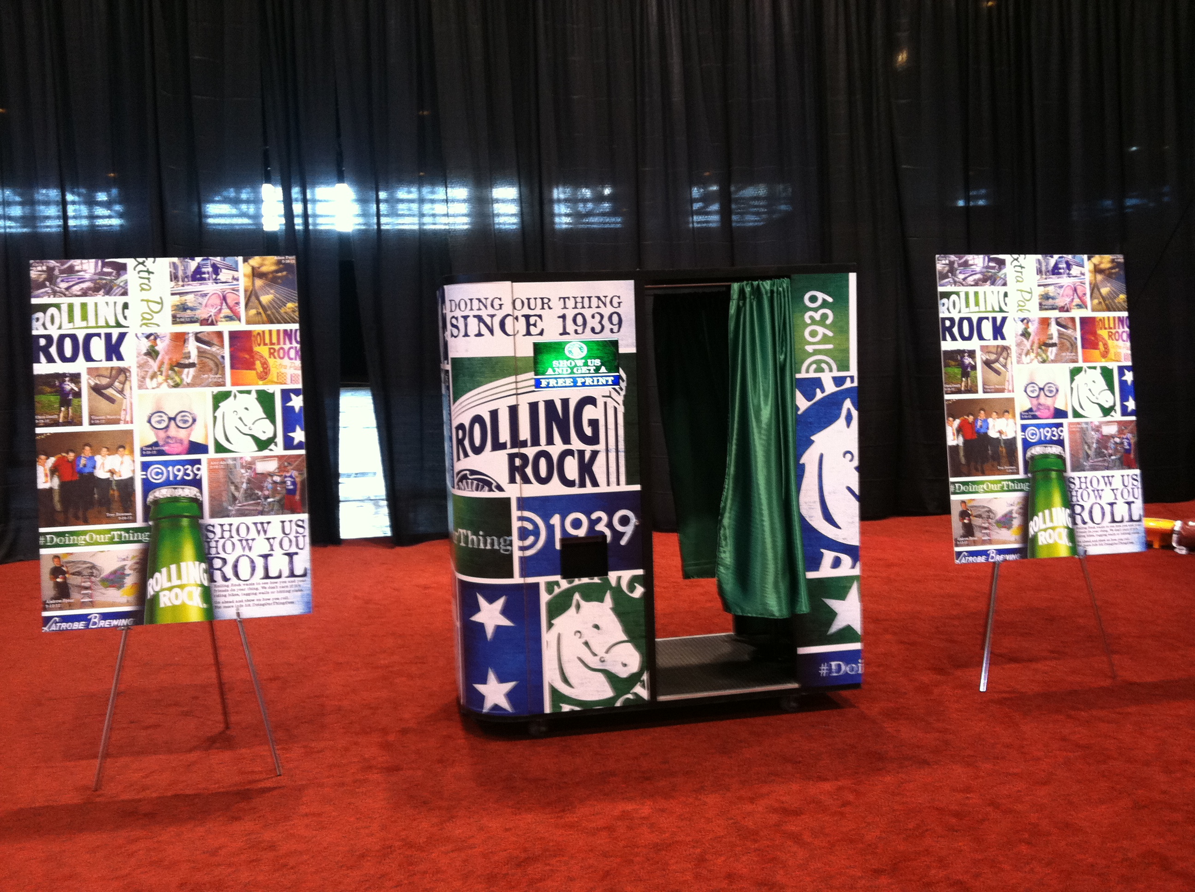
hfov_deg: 52.7
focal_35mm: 35
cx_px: 598
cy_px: 446
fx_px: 1206
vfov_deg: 40.6
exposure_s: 1/15
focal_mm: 3.85
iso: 160
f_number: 2.8
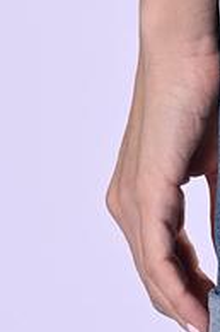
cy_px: -743
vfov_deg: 2.3
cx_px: 669
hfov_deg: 1.5
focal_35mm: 890
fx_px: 8172
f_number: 9
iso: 200
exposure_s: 1/160
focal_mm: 120
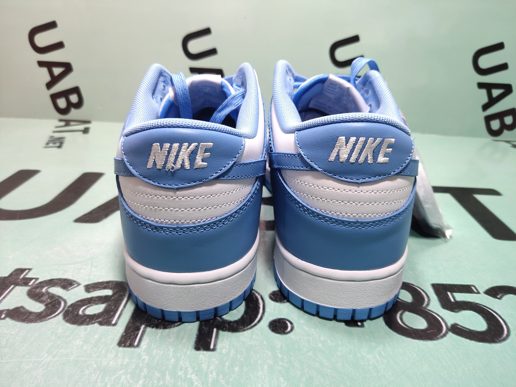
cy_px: 194
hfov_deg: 60.0
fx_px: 447
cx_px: 258
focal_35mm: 30
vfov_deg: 46.8
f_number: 1.79
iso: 148
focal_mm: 4.35
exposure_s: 1/100
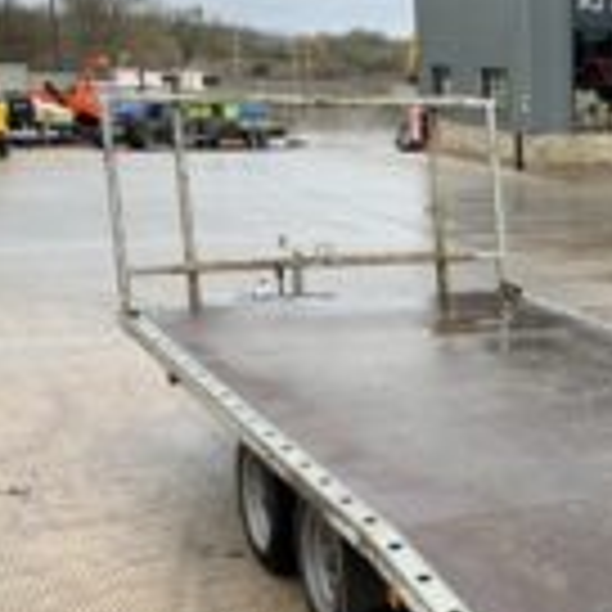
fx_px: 1360
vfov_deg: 24.9
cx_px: 729
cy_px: 495
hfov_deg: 23.3
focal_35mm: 68
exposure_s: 1/122
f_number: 1.8
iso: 20
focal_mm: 3
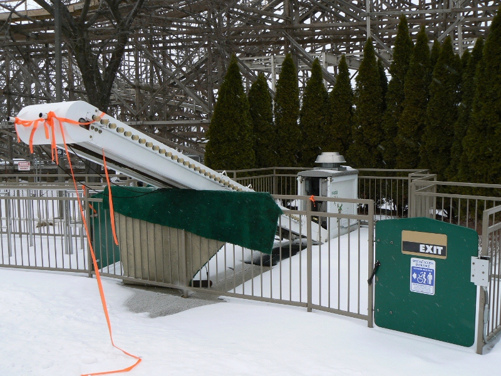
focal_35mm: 36
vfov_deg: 39.7
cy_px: 188
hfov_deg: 51.4
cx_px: 250
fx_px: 521
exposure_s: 1/200
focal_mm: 6
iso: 80
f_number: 5.6
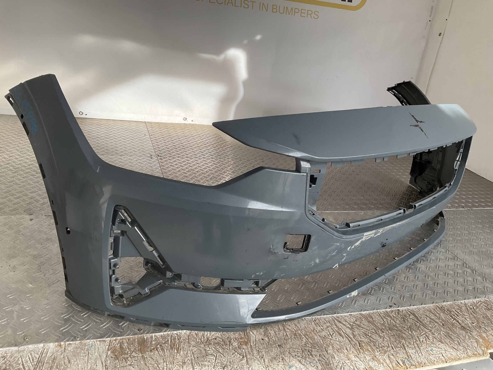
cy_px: 185
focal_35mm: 29
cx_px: 246
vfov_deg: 48.2
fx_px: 413
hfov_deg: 61.7
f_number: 1.8
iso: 16
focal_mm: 3
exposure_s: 1/268
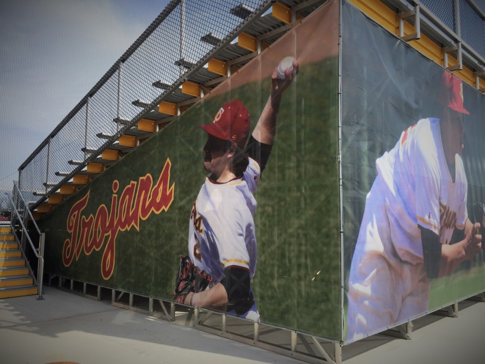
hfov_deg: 61.7
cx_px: 242
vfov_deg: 48.2
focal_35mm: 29
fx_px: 406
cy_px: 182
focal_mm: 4.15
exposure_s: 1/2198
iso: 32
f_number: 2.2
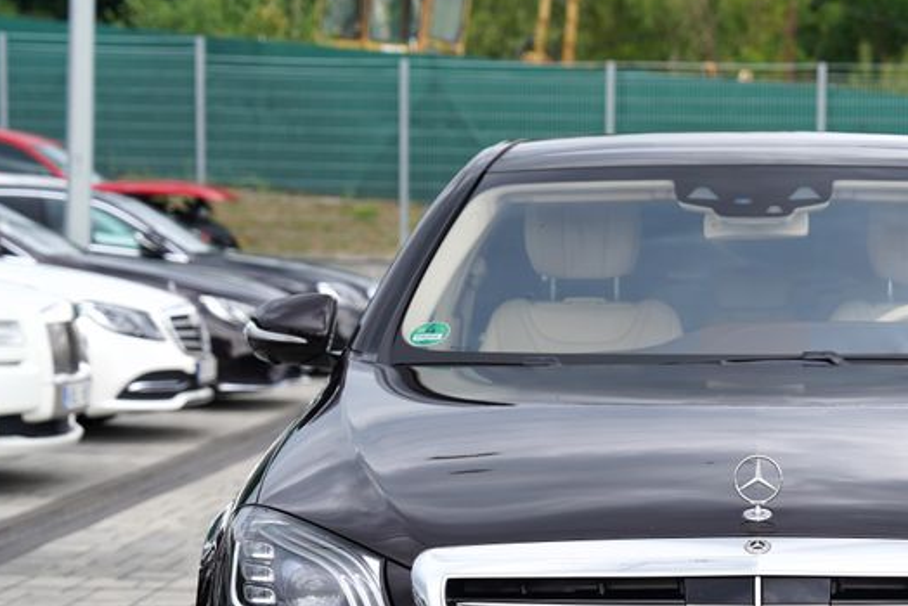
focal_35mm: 127
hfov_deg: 16.0
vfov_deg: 10.8
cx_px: 756
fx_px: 3205
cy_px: 536
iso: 125
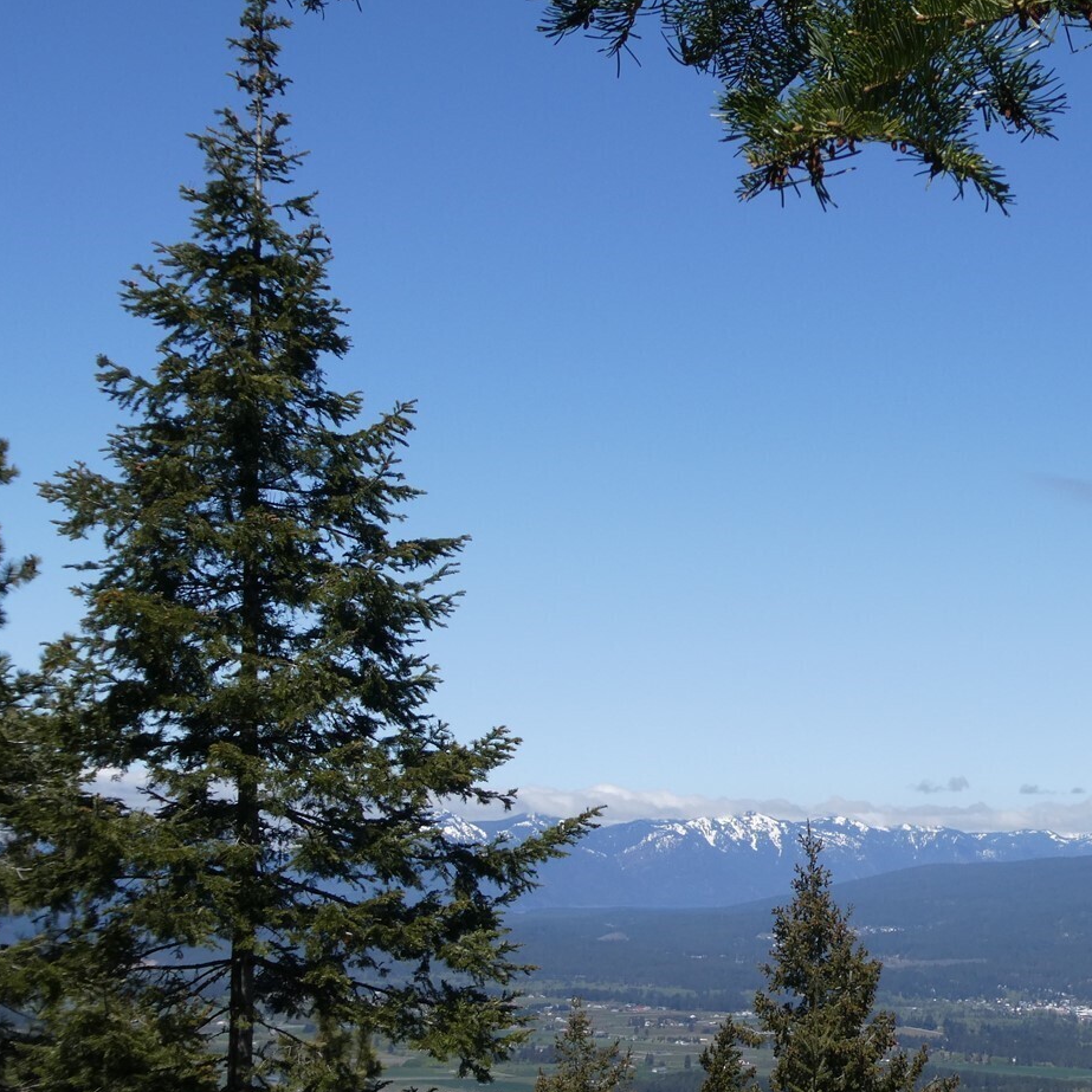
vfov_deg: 23.9
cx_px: 846
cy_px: 689
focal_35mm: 72
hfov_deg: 23.7
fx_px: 2570
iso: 80
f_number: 4.7
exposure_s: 1/800
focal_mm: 8.4
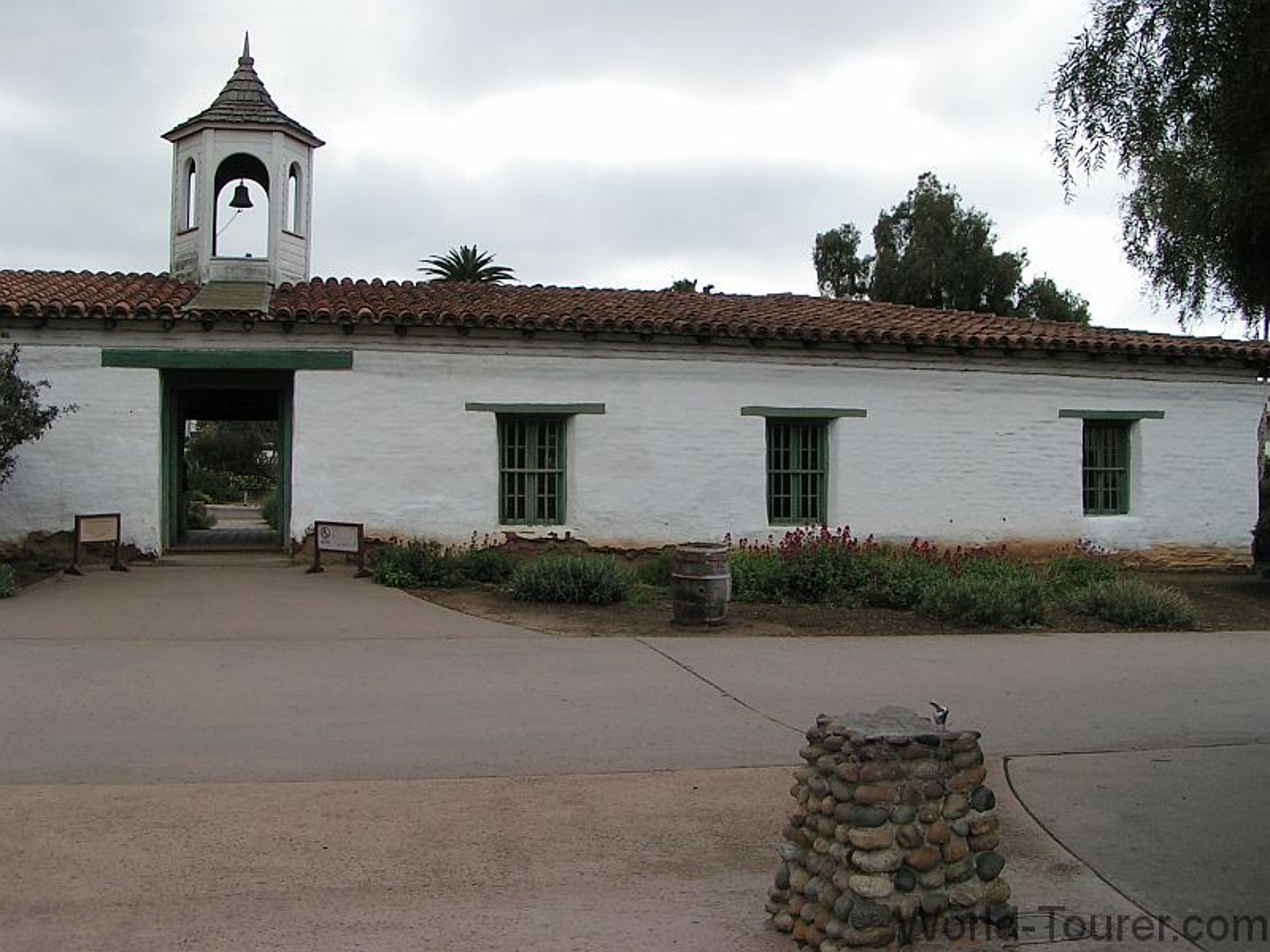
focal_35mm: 38
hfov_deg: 49.0
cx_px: 635
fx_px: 1394
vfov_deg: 37.7
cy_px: 476
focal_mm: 5.8
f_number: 5.6
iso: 50
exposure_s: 1/320
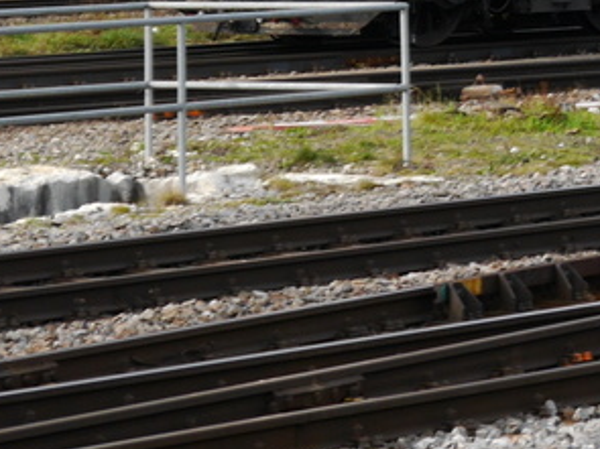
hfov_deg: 5.7
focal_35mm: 342
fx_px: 5925
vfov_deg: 4.3
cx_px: 864
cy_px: -185
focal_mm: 42
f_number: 6.3
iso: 160
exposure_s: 1/160
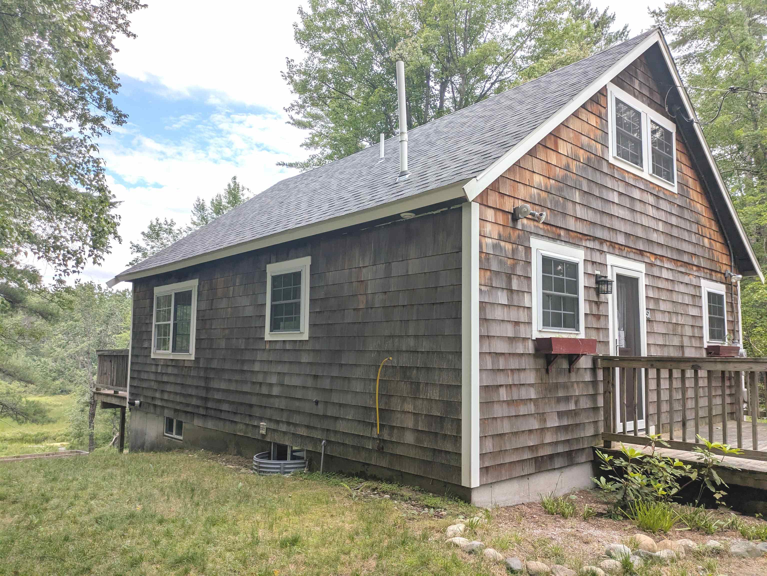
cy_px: 288
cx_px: 384
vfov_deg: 54.9
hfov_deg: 69.4
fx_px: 554
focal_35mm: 25
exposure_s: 1/733
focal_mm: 5.43
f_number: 1.89
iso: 47
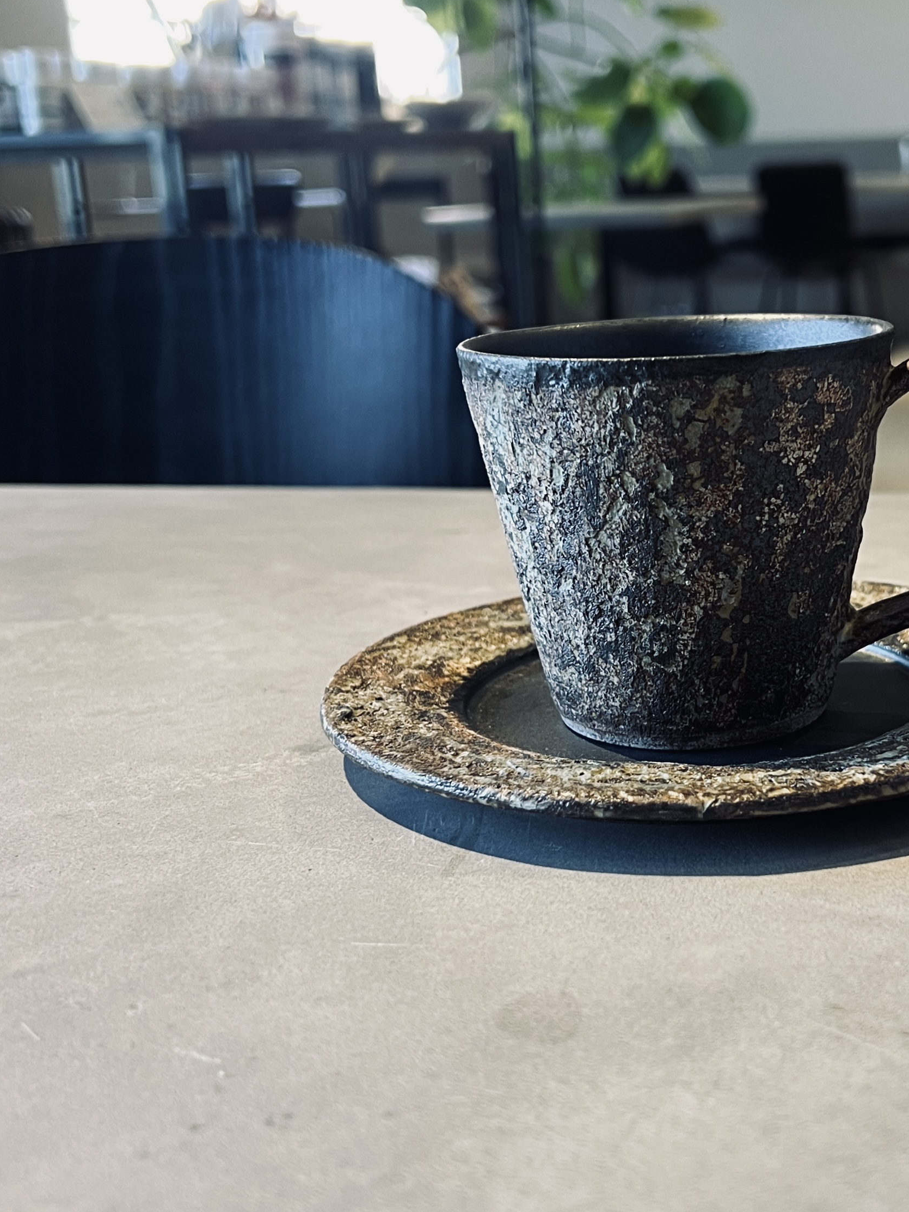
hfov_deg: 30.8
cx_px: 715
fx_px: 1610
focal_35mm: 46
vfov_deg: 41.2
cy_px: 616
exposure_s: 1/60
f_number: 1.5
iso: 80
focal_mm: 5.7
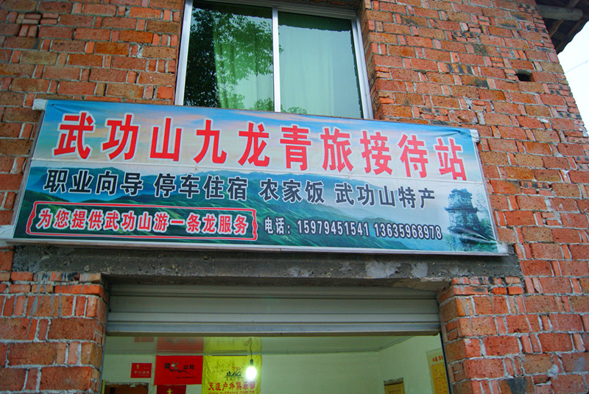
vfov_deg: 48.0
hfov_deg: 67.3
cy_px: 197
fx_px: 442
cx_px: 294
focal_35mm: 27
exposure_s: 1/5
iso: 400
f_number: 3.5
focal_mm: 18
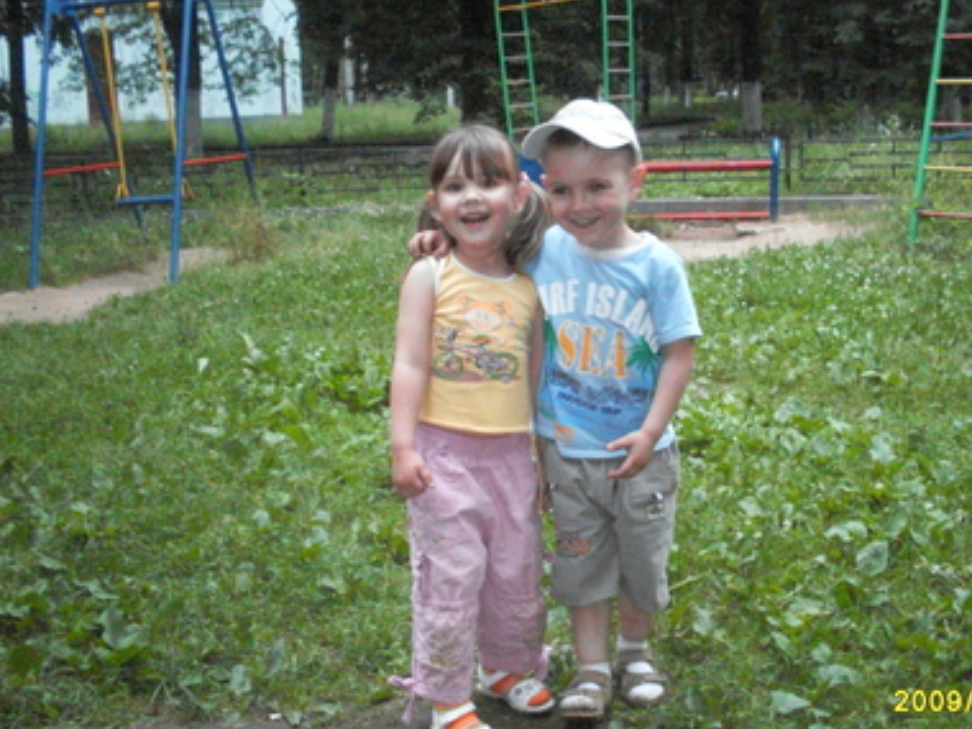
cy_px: 353
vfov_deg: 32.2
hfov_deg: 42.0
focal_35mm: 45
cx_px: 547
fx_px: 1264
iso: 800
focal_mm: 6.3
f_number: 2.8
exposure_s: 1/45
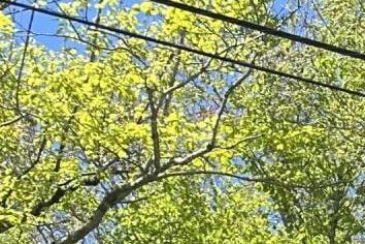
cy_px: 749
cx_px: 643
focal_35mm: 141
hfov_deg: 13.2
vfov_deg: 8.2
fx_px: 1429
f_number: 1.78
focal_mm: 6.86
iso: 80
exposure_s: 1/1495
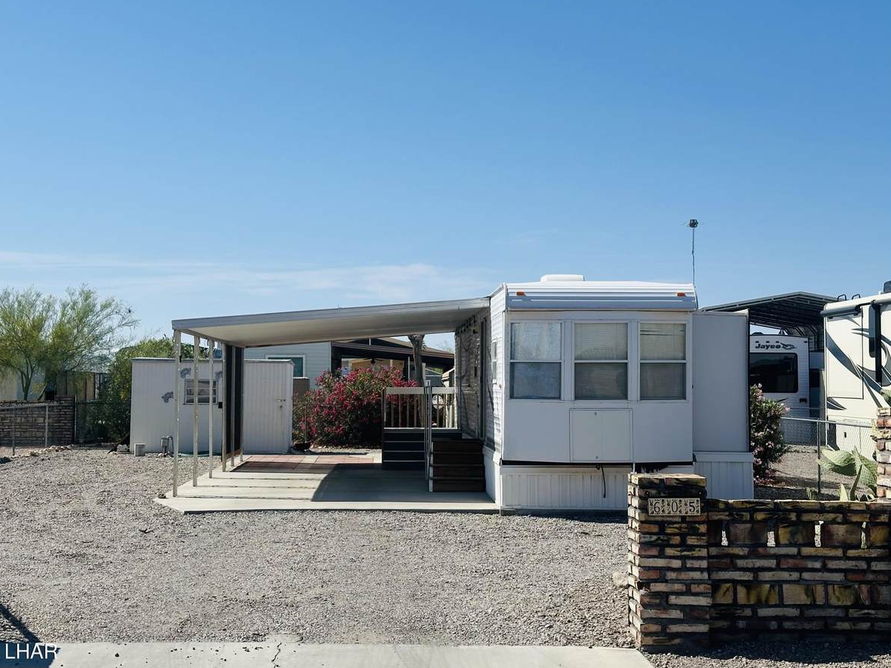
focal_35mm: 52
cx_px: 419
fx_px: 1338
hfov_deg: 36.8
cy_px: 323
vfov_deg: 28.0
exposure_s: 1/6623
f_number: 1.78
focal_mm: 6.86
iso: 64
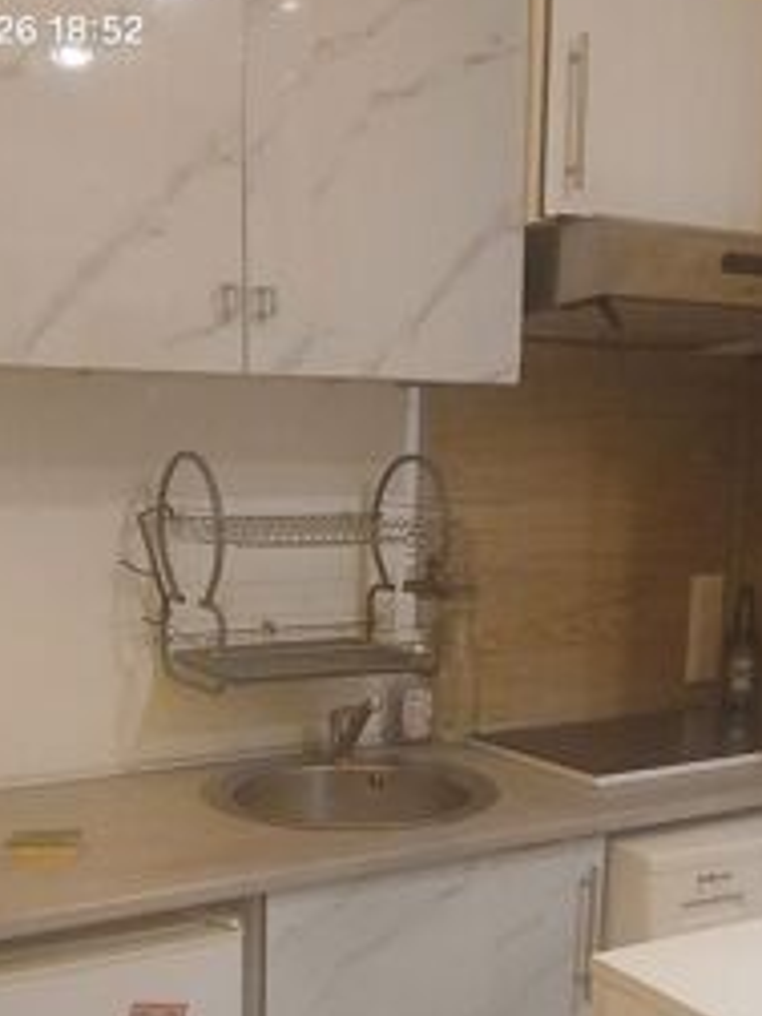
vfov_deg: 41.9
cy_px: 732
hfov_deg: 32.8
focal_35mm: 44
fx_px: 1291
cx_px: 335
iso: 320
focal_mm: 3.98
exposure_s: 1/25
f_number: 1.8
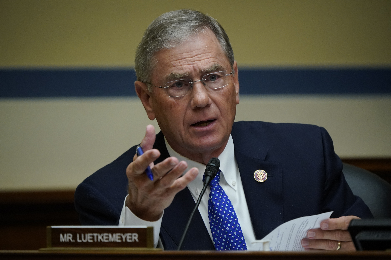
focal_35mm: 559
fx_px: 6071
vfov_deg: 2.5
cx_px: 196
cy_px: 130
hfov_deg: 3.7
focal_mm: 559
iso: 4000
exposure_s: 1/320
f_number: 6.3
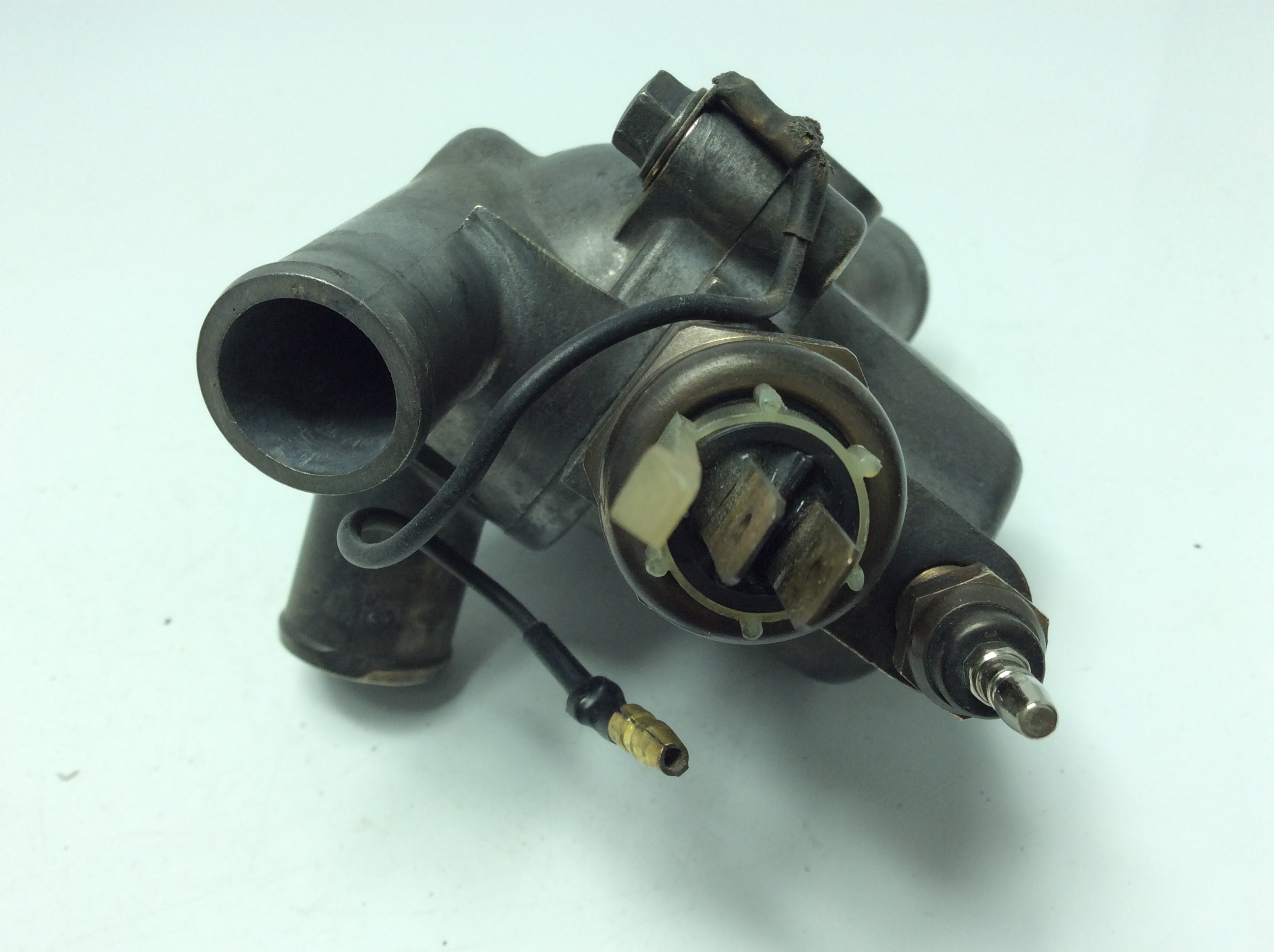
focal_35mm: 32
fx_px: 1176
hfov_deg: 56.9
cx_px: 637
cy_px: 476
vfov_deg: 44.1
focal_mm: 3.3
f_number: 2.4
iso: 32
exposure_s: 1/302
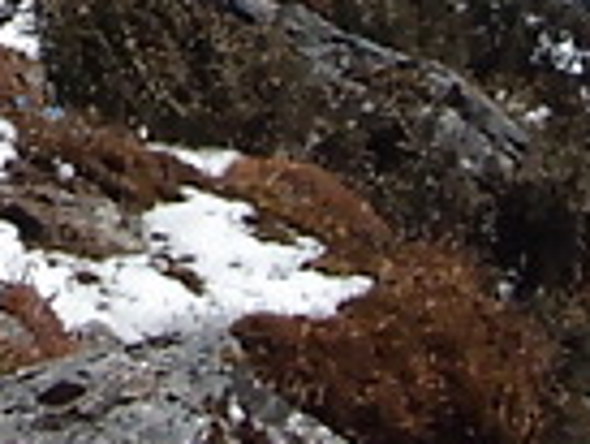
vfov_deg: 5.2
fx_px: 4469
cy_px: -1112
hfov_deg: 7.2
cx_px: -767
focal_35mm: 262
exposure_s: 1/478
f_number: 5.6
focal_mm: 5.7
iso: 64
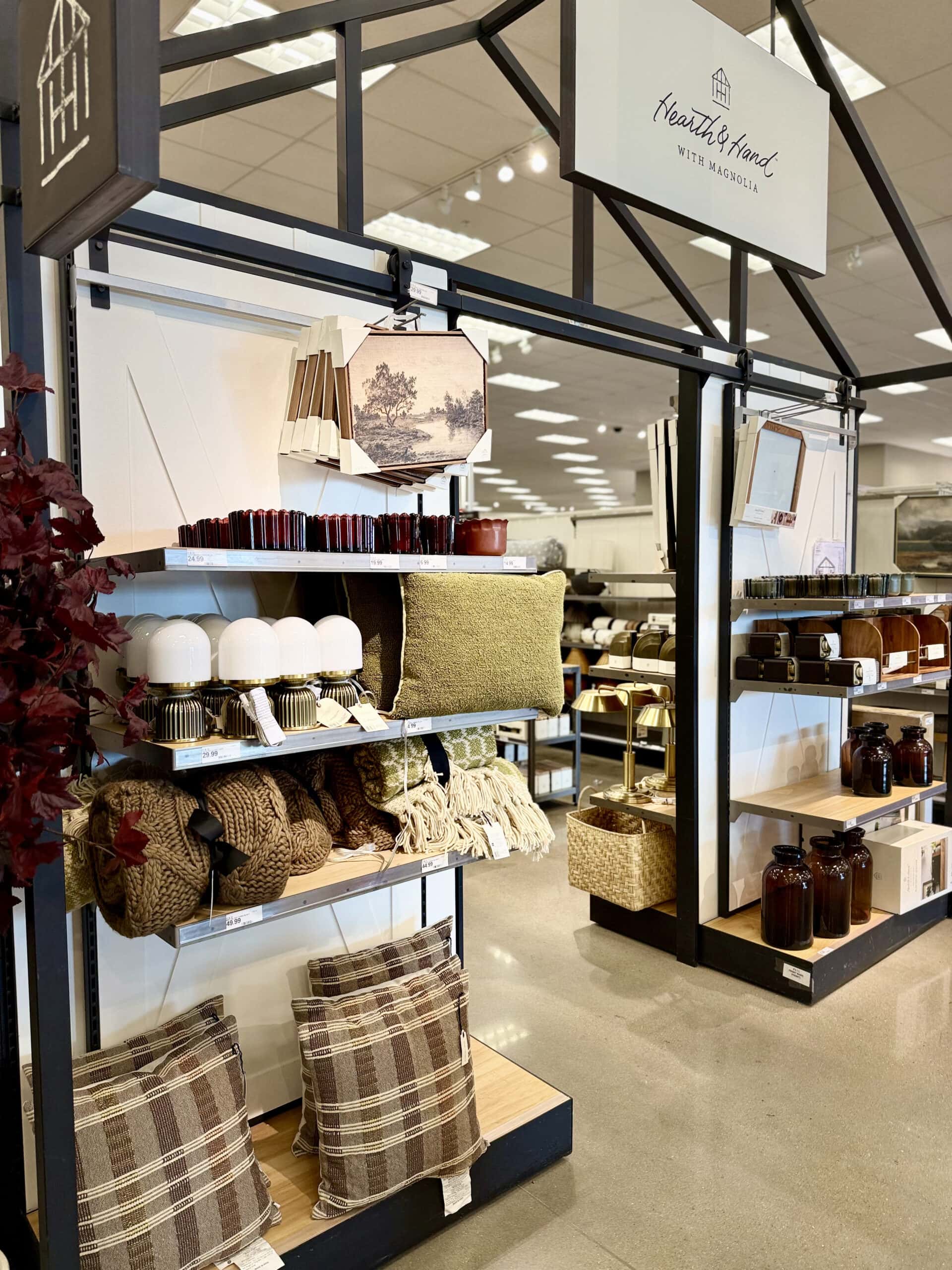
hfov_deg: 56.8
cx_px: 476
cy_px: 635
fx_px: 880
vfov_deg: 71.6
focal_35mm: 24
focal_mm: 6.76
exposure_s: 1/120
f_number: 1.78
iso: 125
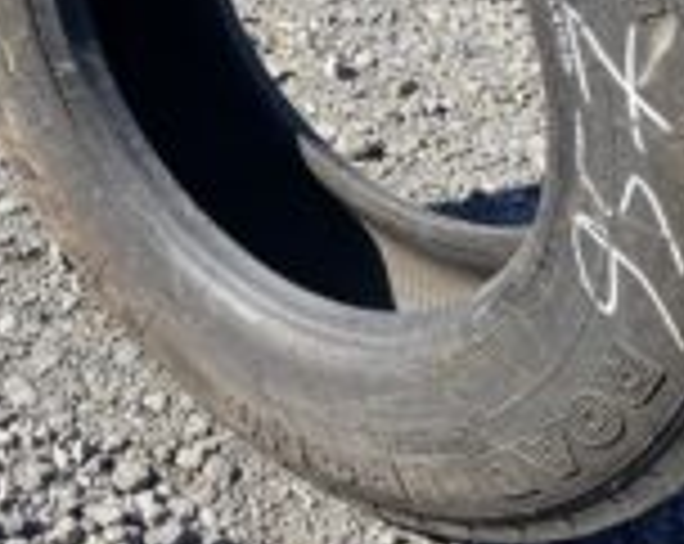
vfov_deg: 20.7
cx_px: 320
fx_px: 1455
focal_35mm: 72
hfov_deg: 26.5
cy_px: 43
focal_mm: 4.25
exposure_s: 1/890
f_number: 1.8
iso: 32
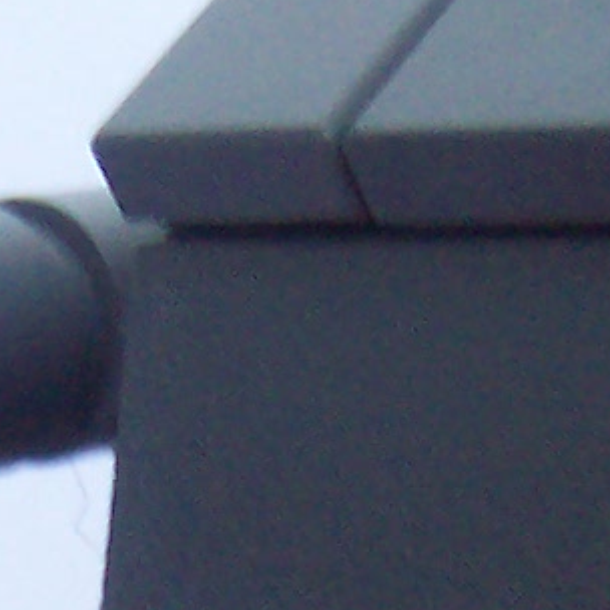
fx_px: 4247
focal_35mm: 213
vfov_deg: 8.1
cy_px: 845
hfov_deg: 8.2
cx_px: 209
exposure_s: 1/20
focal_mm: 5.6
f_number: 2.8
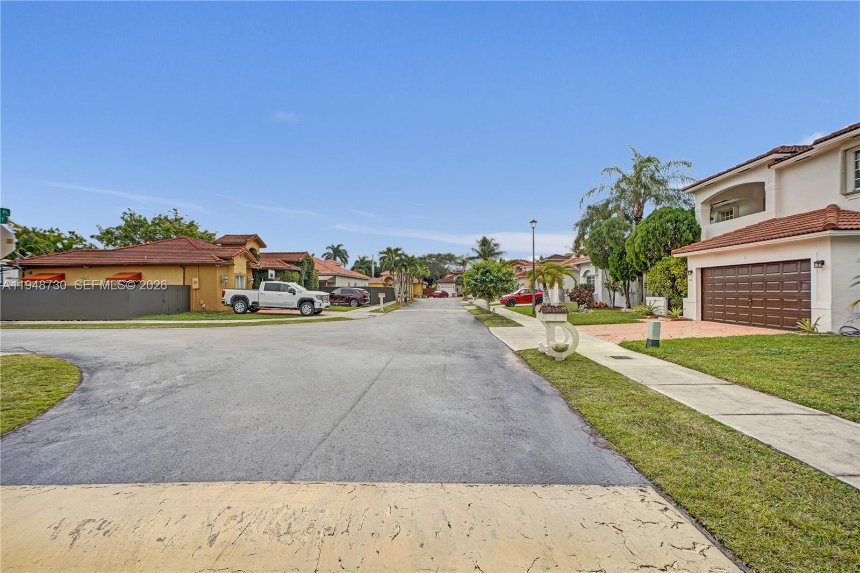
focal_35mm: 16
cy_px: 286
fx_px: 382
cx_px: 430
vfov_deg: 73.7
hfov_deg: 96.8
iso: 125
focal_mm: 16
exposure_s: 1/400
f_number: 5
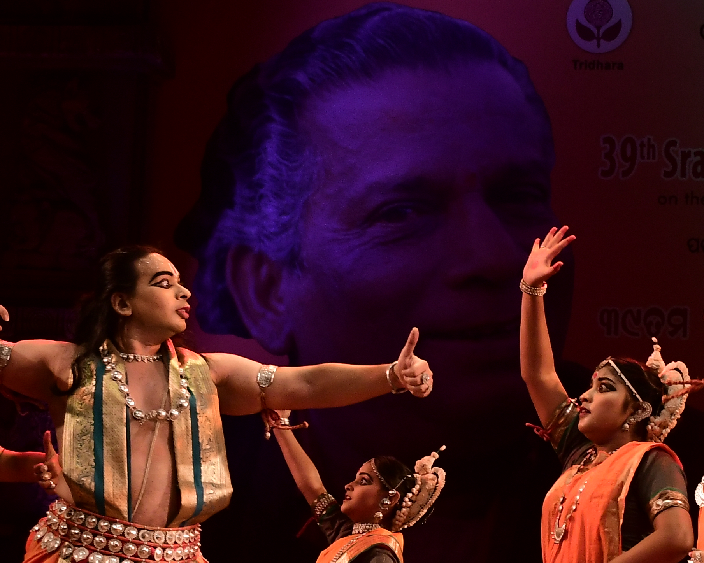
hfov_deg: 10.6
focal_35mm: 182
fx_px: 3792
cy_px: 325
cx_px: 414
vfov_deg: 8.5
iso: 1250
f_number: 5.6
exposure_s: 1/250
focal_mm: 42
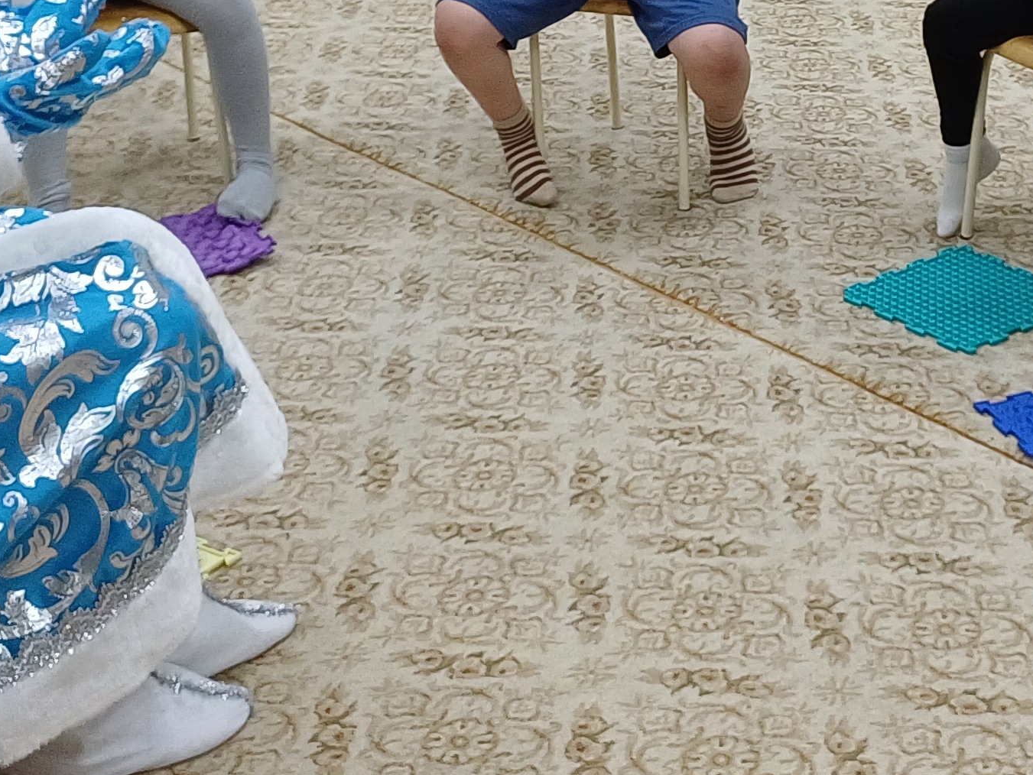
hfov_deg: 26.0
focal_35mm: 74
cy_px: 69
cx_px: 787
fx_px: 2209
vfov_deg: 19.5
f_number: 1.8
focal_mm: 4.65
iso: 100
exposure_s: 1/50
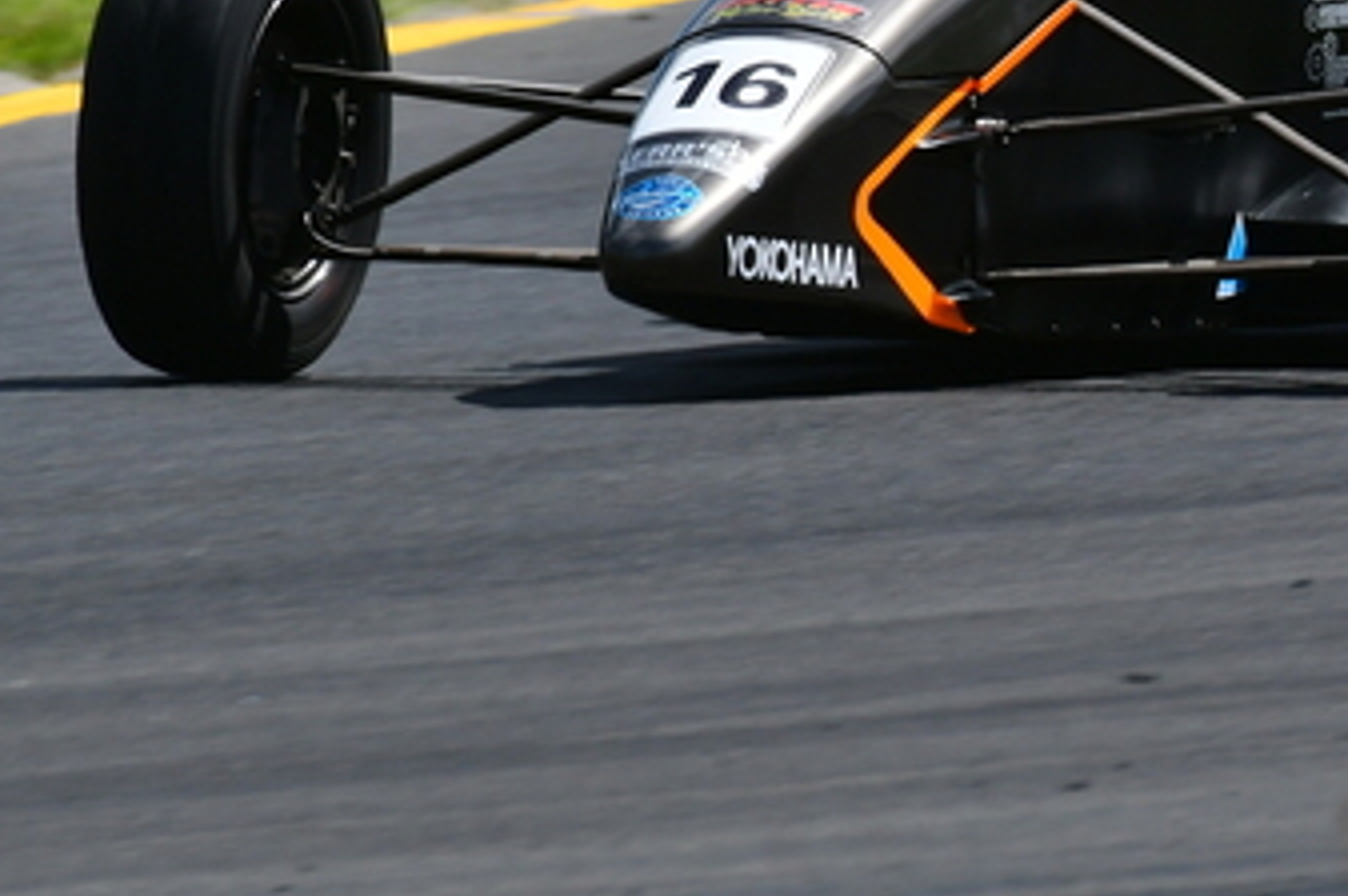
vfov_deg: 0.8
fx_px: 66697
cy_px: -14
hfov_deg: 1.2
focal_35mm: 1783
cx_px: 1540
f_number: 11
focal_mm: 500
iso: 320
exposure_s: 1/640
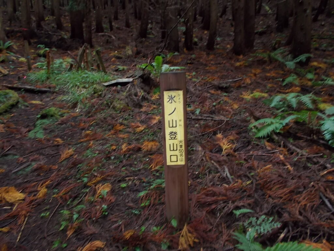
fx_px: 251
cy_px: 126
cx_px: 167
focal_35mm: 26
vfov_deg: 53.1
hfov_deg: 67.3
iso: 200
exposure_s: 1/25
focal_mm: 4.6
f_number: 3.2
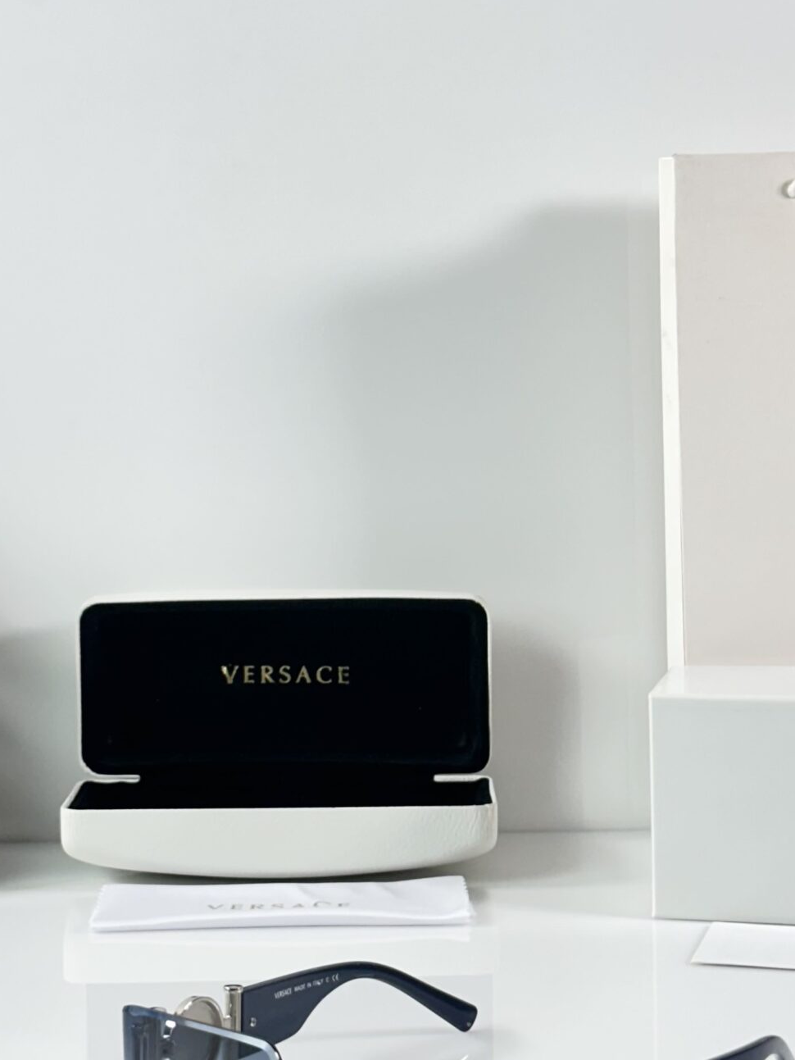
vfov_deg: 20.6
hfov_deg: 15.6
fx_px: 2909
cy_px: 444
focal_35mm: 95
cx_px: 416
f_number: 1.78
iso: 64
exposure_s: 1/100
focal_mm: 6.86
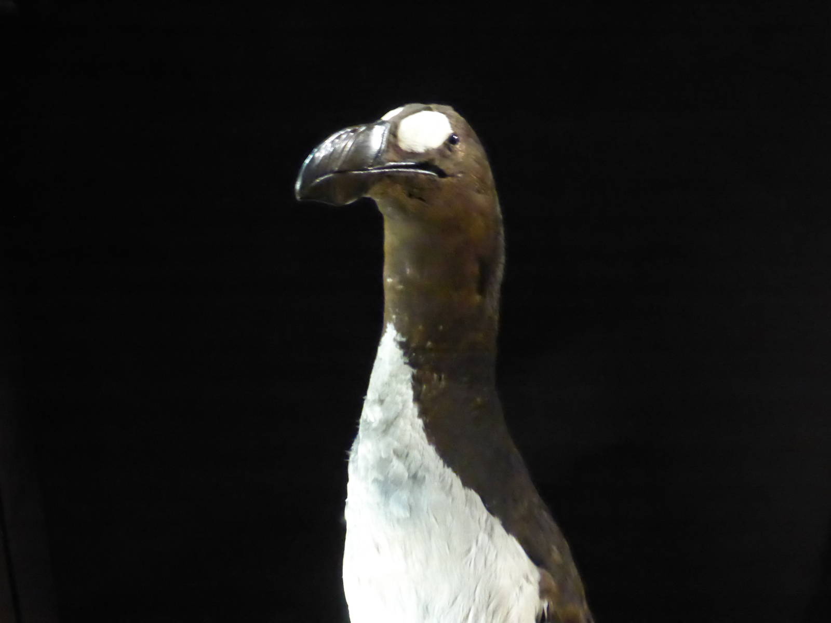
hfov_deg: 38.9
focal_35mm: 49
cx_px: 416
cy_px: 312
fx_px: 1176
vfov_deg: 29.7
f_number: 4.2
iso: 2500
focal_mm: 8.5
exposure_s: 1/4
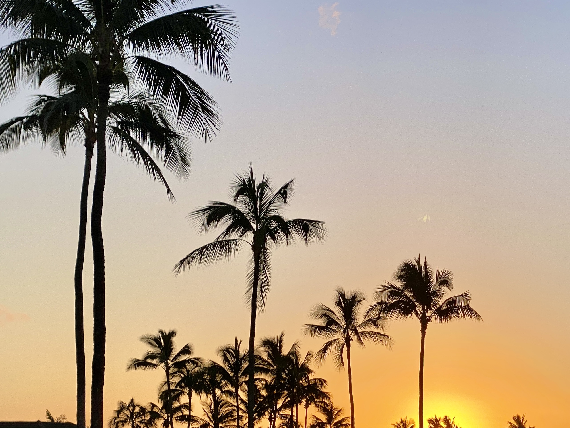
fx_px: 1350
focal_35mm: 82
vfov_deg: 17.9
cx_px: 424
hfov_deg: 23.6
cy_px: 325
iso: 20
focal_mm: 6
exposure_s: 1/727
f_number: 2
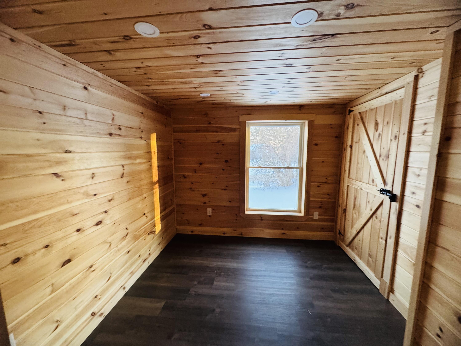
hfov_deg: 102.1
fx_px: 186
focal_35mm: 14
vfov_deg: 85.7
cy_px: 173
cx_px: 230
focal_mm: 2.22
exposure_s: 1/64
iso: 320
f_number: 2.2
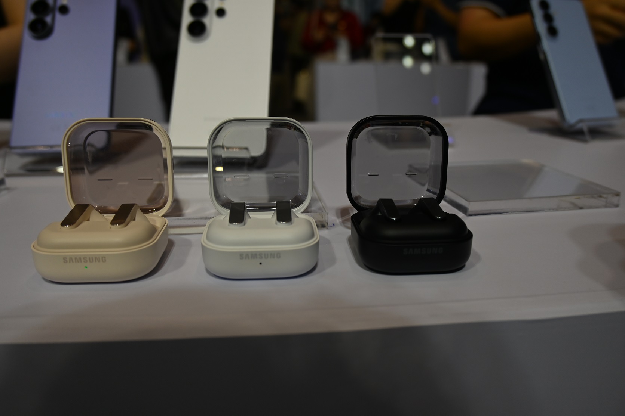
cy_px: 208
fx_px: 521
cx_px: 312
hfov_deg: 61.9
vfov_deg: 43.6
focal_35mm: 30
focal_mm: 20
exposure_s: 1/250
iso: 200
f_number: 4.5
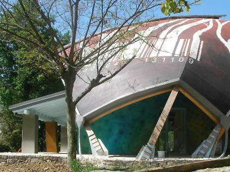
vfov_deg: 27.5
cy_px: 98
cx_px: 146
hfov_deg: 35.9
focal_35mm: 53
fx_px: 352
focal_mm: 6.3
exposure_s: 1/174
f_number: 5.6
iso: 50
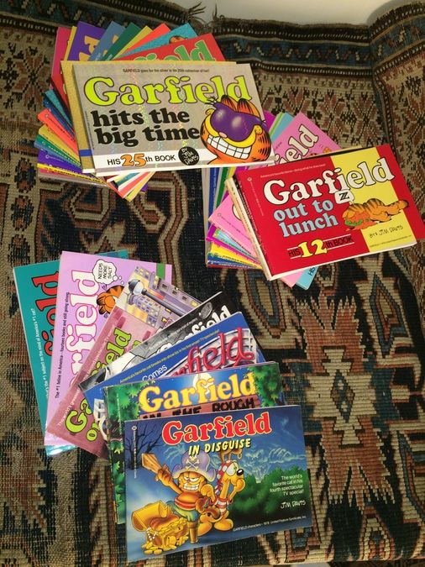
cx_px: 212
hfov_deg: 46.8
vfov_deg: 60.0
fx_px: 491
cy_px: 284
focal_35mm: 30
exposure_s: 1/30
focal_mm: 4.12
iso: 50
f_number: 2.2
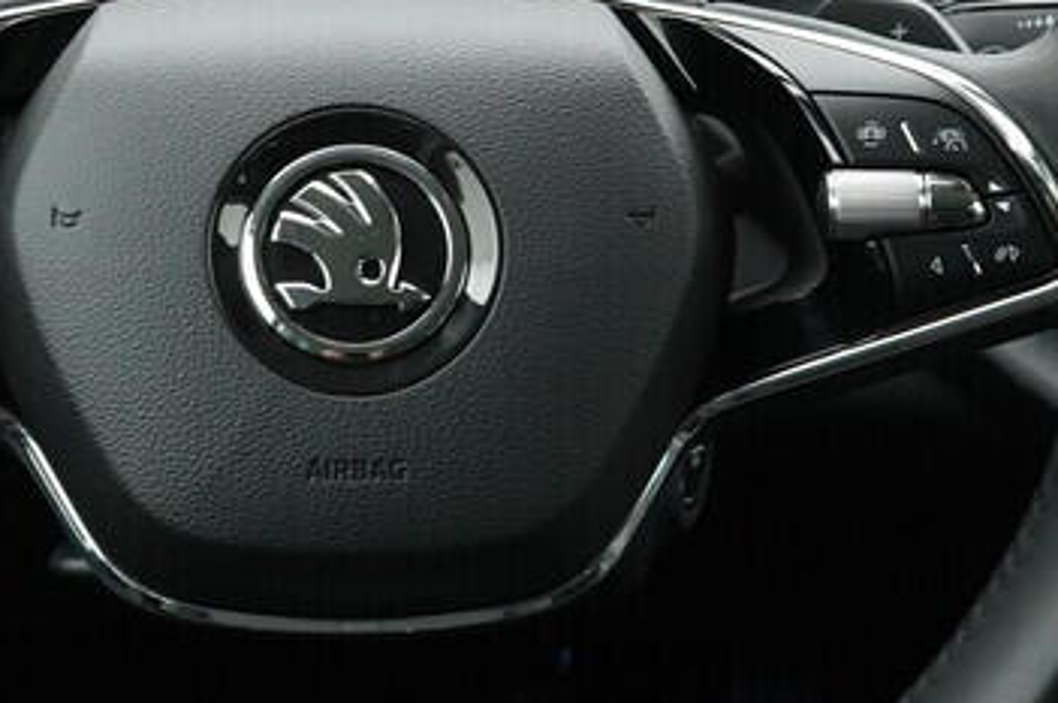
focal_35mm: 105
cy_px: 198
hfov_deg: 19.4
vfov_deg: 13.0
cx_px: 359
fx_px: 3082
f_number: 5.6
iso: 1000
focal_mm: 24
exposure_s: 1/50
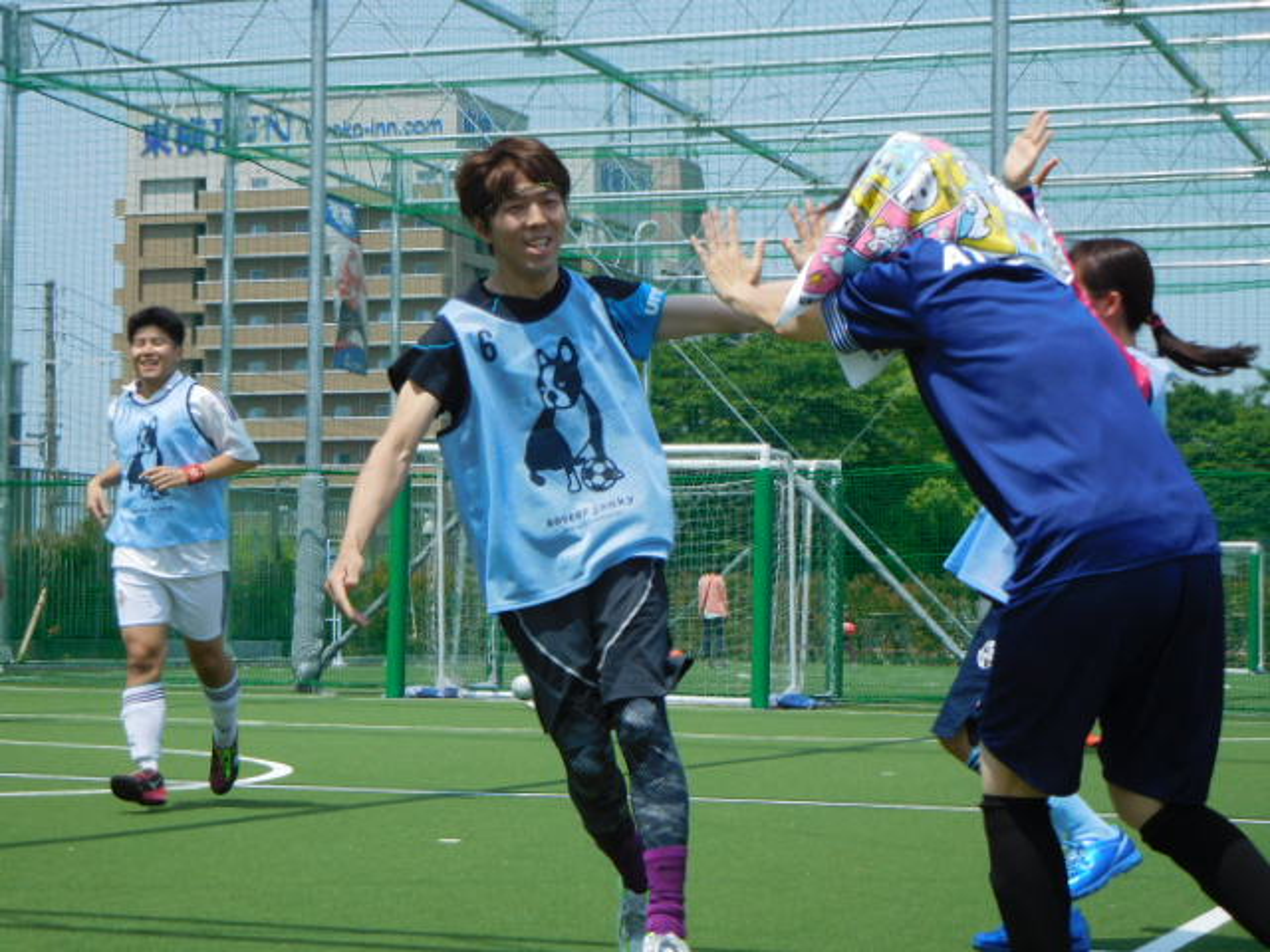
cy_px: 476
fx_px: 3302
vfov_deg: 16.4
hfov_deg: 21.8
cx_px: 635
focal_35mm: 90
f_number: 4.7
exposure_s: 1/800
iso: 125
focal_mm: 16.1
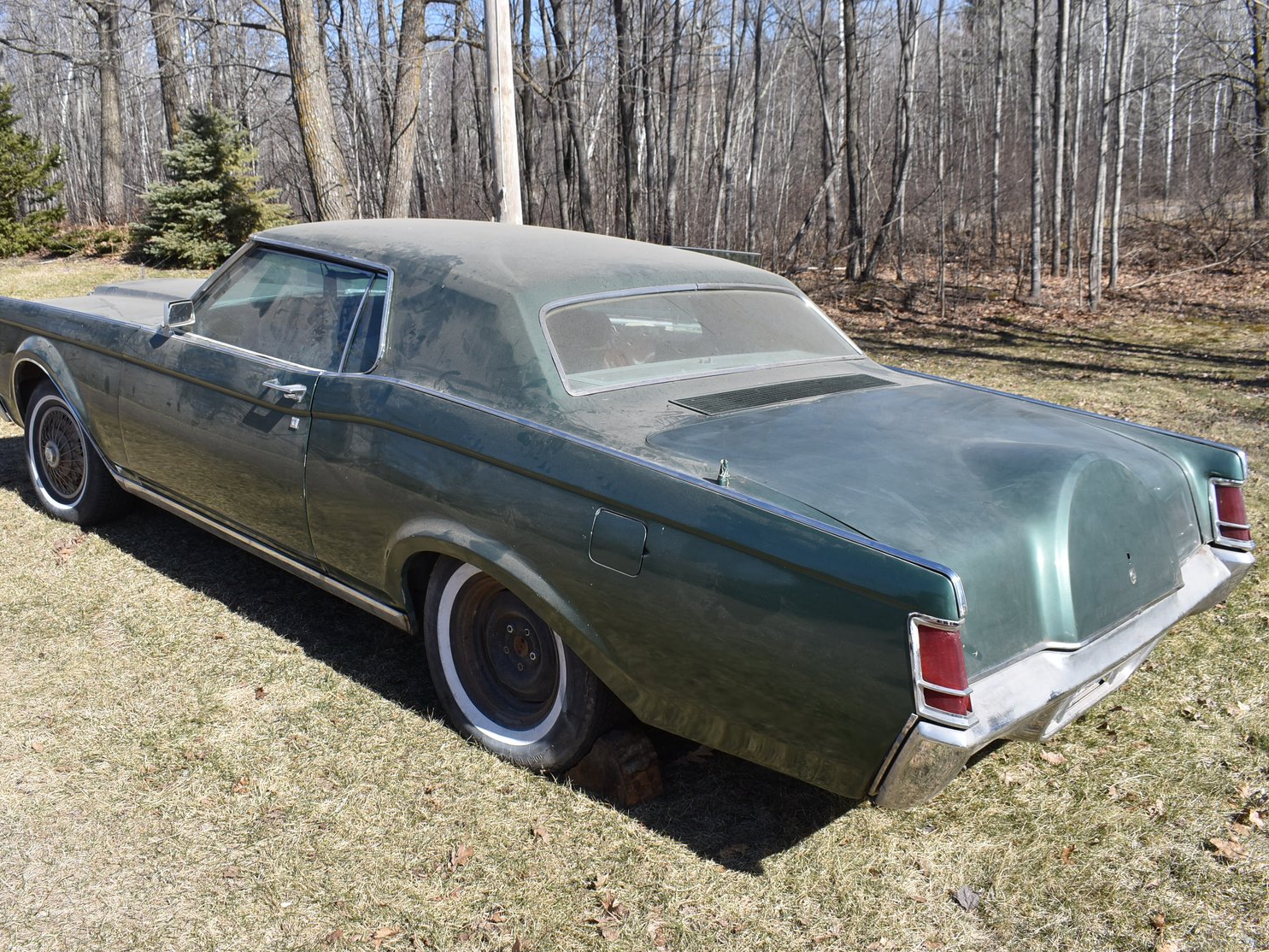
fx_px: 1210
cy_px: 472
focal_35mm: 33
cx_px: 567
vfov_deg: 43.0
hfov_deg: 55.2
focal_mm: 20
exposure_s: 1/250
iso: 125
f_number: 8
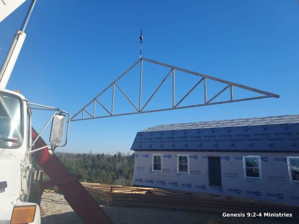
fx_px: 207
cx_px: 150
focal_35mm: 24
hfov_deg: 71.6
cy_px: 112
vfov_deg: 56.8
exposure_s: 1/1084
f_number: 1.8
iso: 40
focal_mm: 4.6
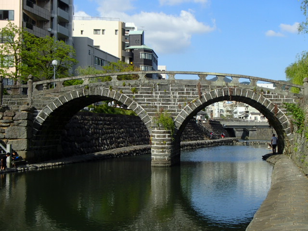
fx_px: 409
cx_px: 154
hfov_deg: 41.2
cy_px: 116
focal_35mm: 46
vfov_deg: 31.5
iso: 100
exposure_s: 1/500
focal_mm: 8.25
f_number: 4.9
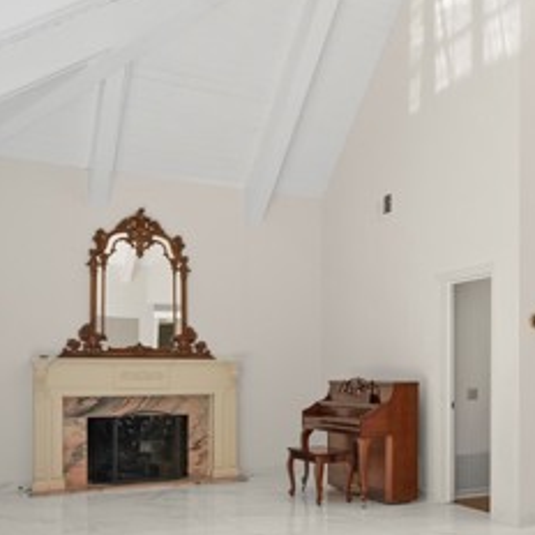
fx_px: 822
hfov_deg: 33.2
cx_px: 530
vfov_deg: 35.6
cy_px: 368
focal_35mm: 47
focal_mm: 20
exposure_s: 1/10
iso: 250
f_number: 8
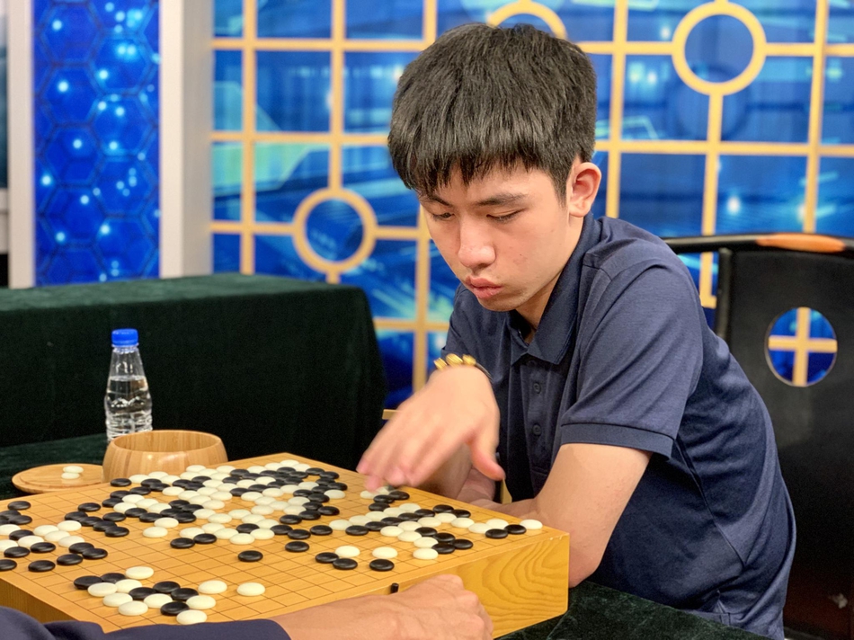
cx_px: 427
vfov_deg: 28.0
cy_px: 320
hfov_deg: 36.8
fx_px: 1283
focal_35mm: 52
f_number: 2.4
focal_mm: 6
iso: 200
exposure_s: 1/60
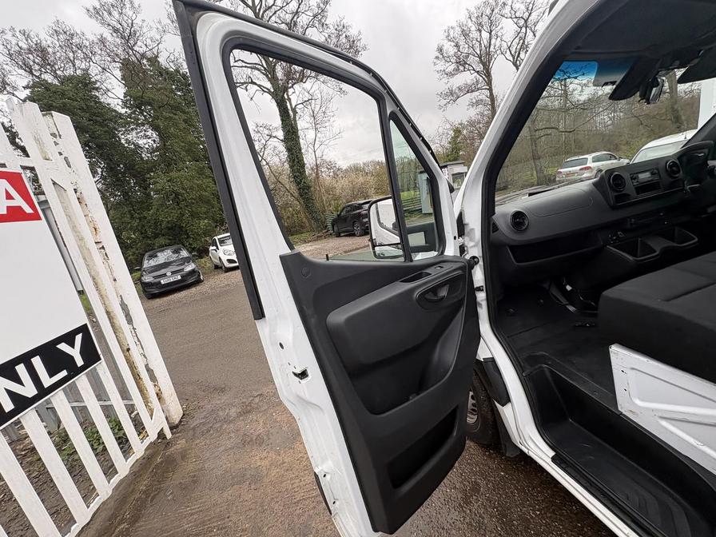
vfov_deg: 85.7
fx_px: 290
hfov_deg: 102.1
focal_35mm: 14
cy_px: 268
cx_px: 358
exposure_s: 1/217
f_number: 2.2
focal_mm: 2.22
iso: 40
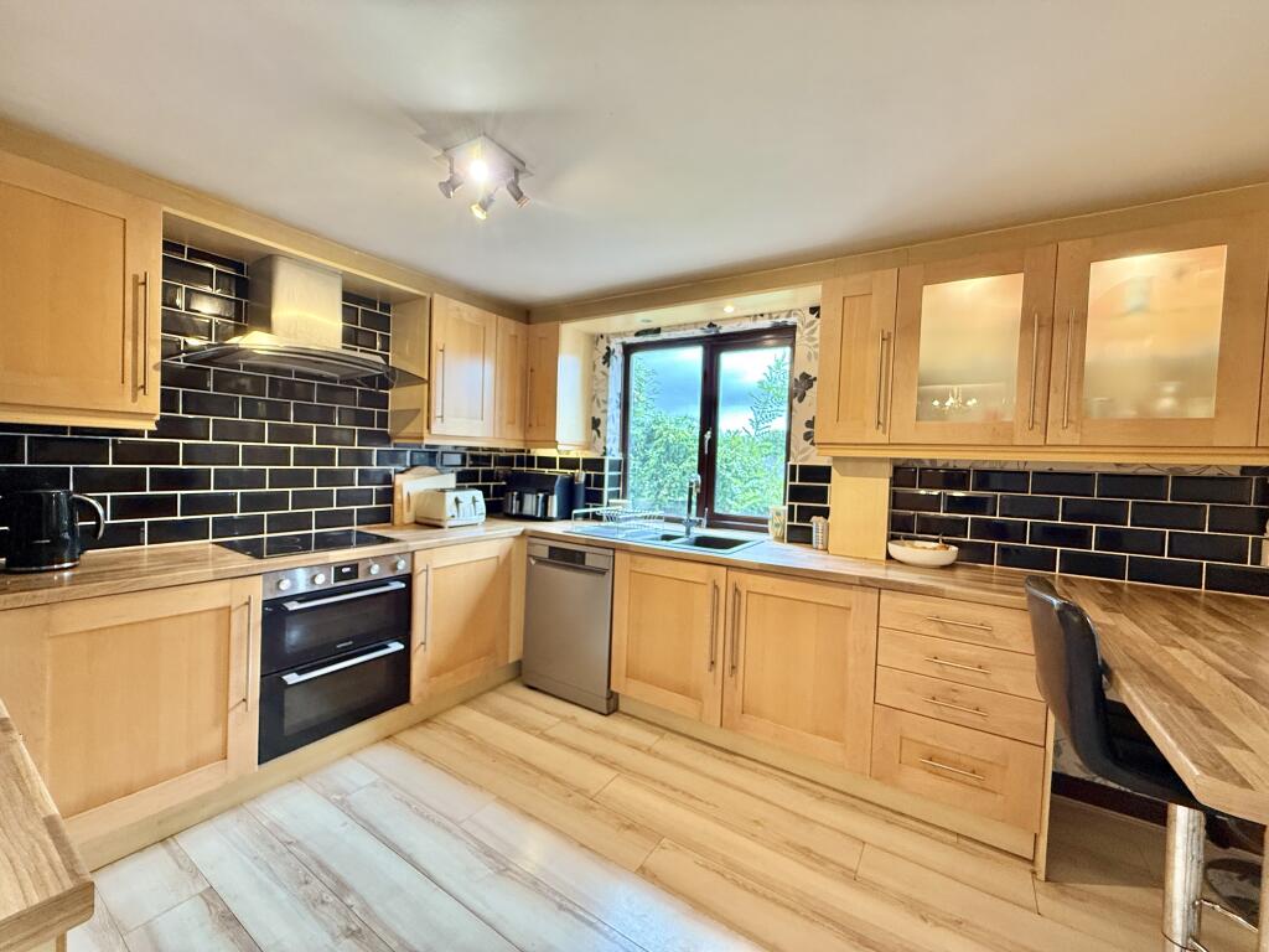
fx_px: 513
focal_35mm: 14
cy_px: 476
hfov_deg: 102.1
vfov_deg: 85.7
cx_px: 634
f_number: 2.2
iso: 400
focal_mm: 2.22
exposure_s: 1/50
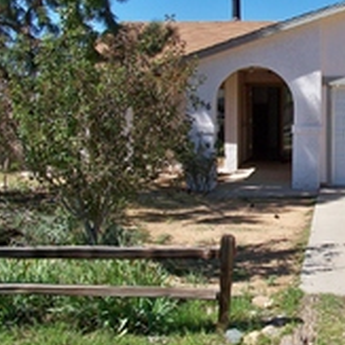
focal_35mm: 62
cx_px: 315
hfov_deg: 26.7
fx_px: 699
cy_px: 140
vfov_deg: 27.7
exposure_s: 1/500
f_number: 4
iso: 64
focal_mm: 5.85
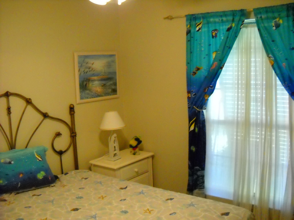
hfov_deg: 45.8
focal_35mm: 41
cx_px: 147
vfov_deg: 35.1
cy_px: 110
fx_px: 348
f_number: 3.1
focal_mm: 6.72
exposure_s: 1/67
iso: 800
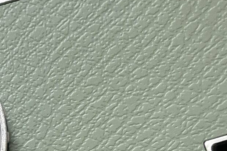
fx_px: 706
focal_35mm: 112
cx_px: -106
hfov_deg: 16.7
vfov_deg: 12.1
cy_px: 142
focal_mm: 4.2
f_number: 1.6
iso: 64
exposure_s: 1/120
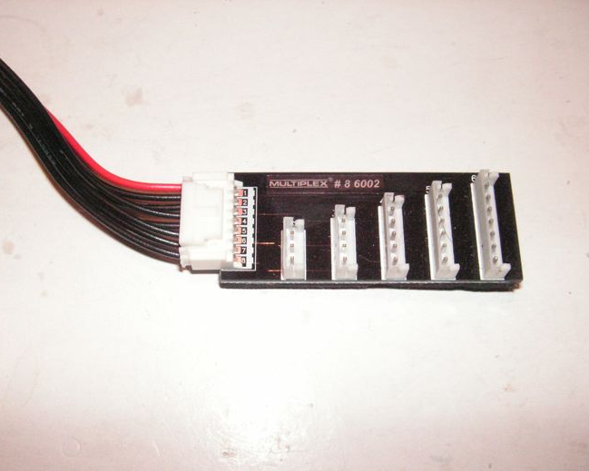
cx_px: 292
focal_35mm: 40
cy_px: 237
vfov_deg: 37.3
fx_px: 697
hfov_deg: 45.8
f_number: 6.6
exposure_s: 1/45
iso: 400
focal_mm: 6.3
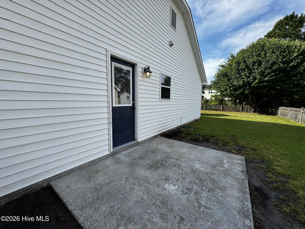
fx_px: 123
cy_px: 114
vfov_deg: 85.7
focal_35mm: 14
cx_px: 152
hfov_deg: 102.1
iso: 50
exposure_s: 1/1006
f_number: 2.2
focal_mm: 2.22
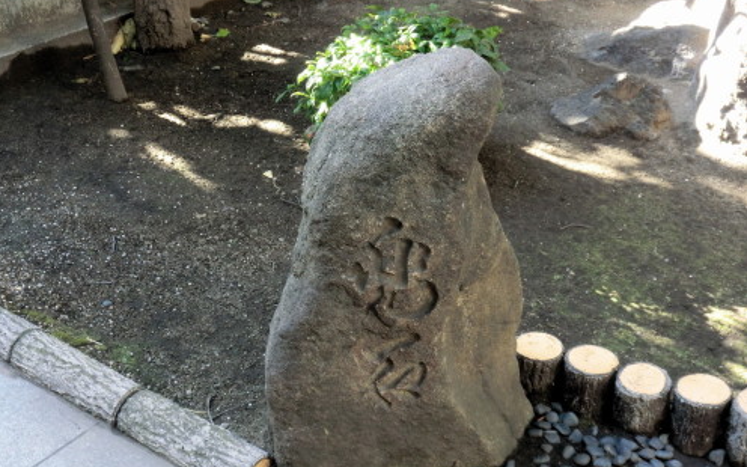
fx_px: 957
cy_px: 272
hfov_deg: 42.6
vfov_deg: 27.4
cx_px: 374
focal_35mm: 47
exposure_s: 1/60
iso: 400
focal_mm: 7.9
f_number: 3.4
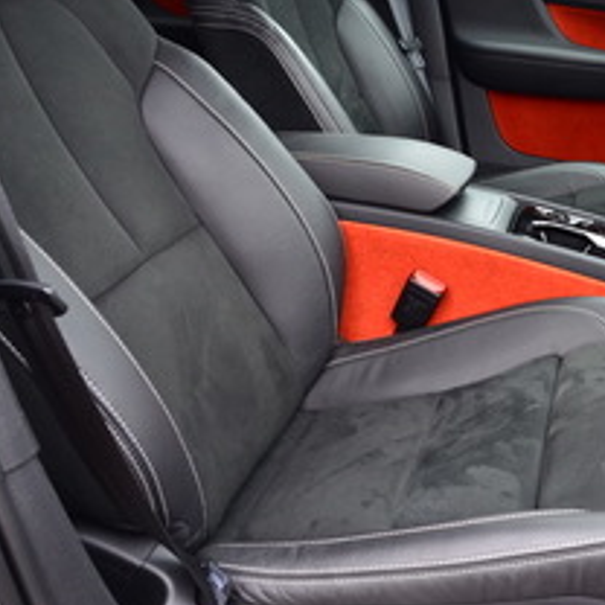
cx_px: 547
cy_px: 243
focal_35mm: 44
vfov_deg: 38.2
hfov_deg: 36.0
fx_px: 870
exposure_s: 1/15
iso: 400
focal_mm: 18
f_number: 8
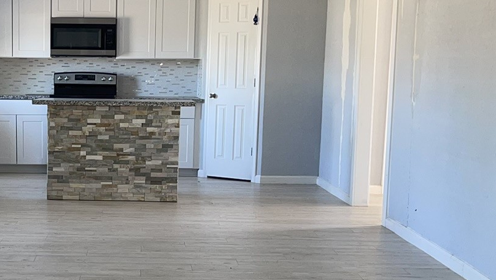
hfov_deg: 29.7
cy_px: 222
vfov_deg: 17.4
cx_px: 87
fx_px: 908
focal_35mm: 69
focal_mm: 5.1
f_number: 1.6
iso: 32
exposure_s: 1/41
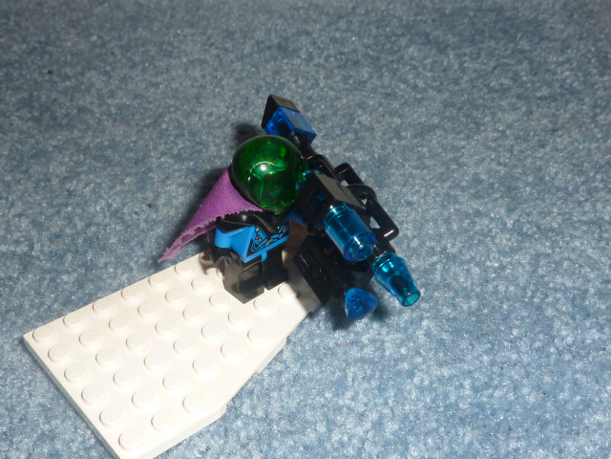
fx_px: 794
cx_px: 306
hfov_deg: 42.1
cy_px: 230
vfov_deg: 32.2
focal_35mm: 45
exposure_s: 1/30
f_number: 4
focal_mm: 4.1
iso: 100
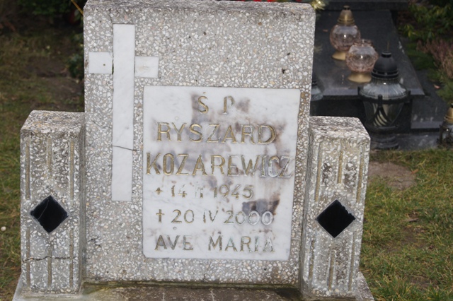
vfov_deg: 16.5
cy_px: 150
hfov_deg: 24.6
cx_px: 226
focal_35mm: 82
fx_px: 1038
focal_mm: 55
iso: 200
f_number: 5.6
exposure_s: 1/160
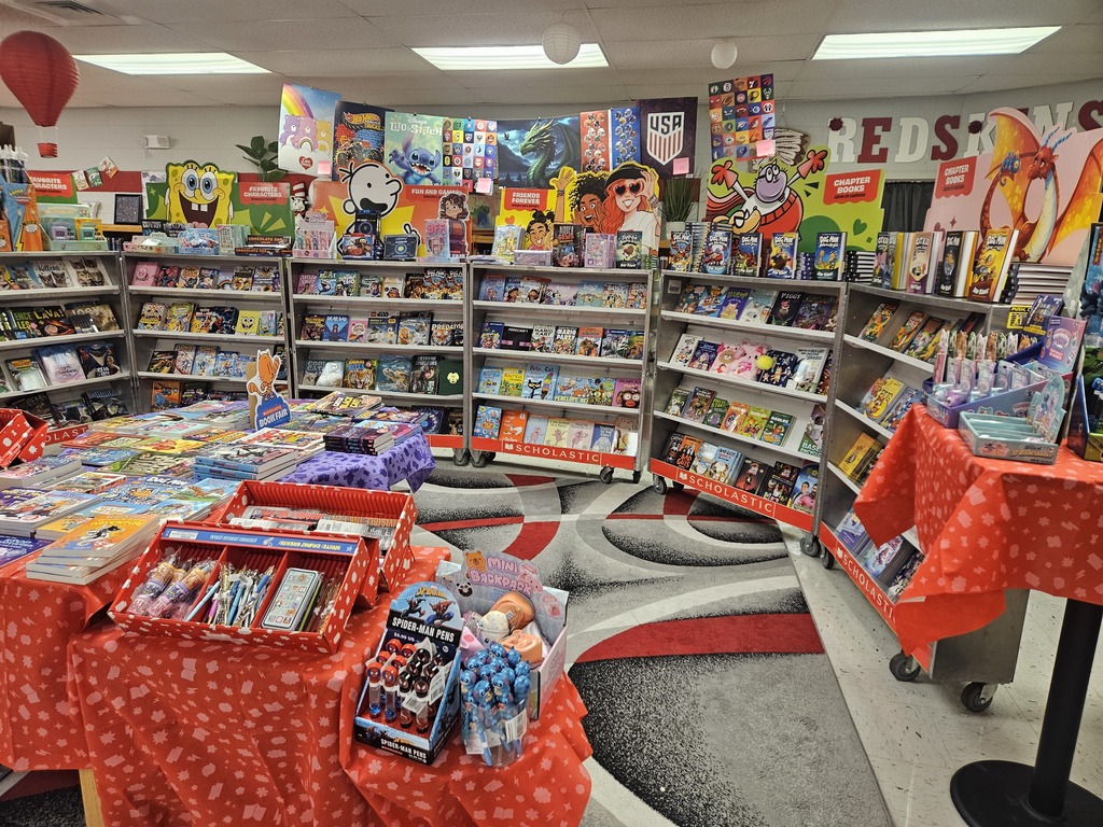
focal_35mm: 23
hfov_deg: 73.9
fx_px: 733
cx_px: 552
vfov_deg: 58.9
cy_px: 414
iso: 320
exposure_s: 1/120
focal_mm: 5.4
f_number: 1.8
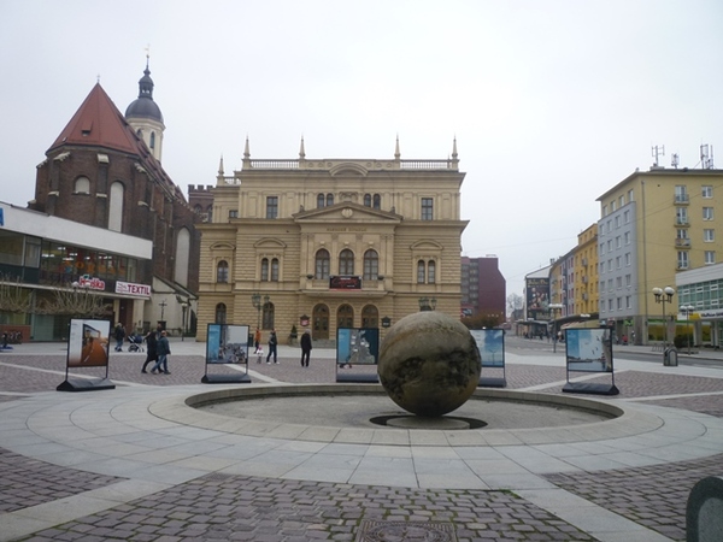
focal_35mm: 29
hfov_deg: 61.7
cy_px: 271
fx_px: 606
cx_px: 362
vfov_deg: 48.2
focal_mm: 5.2
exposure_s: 1/125
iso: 80
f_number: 3.3
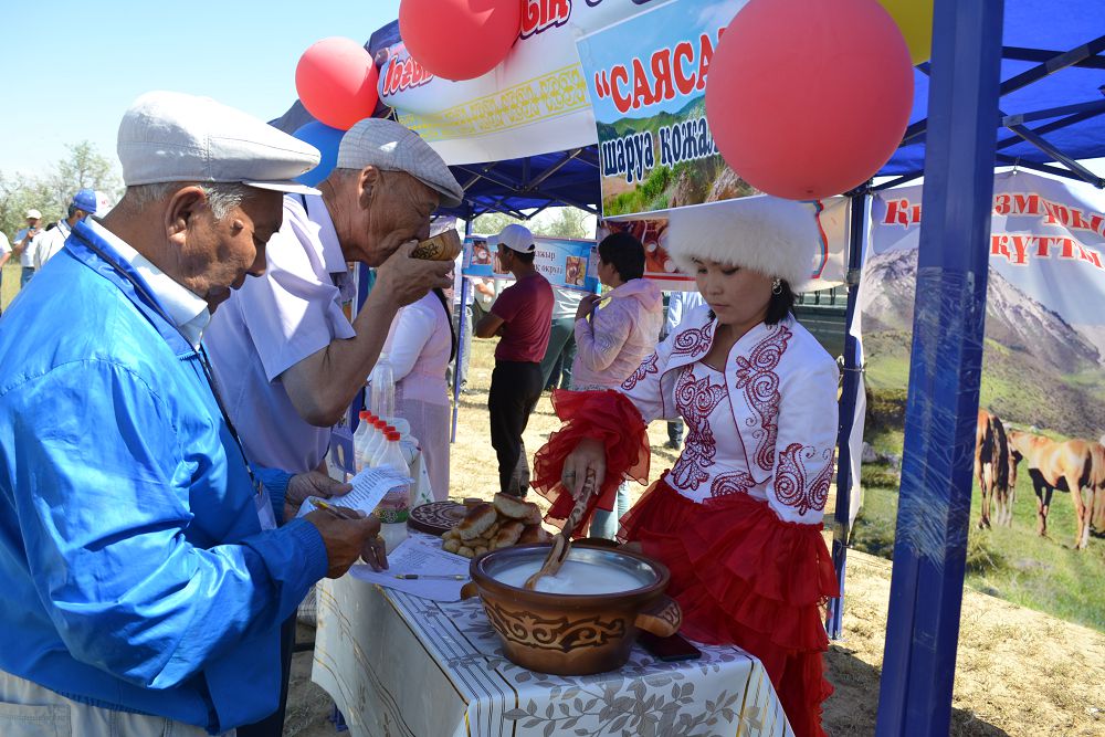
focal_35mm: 27
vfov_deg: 47.9
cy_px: 368
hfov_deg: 67.4
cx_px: 552
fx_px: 829
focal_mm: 18
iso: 100
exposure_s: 1/200
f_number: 7.1
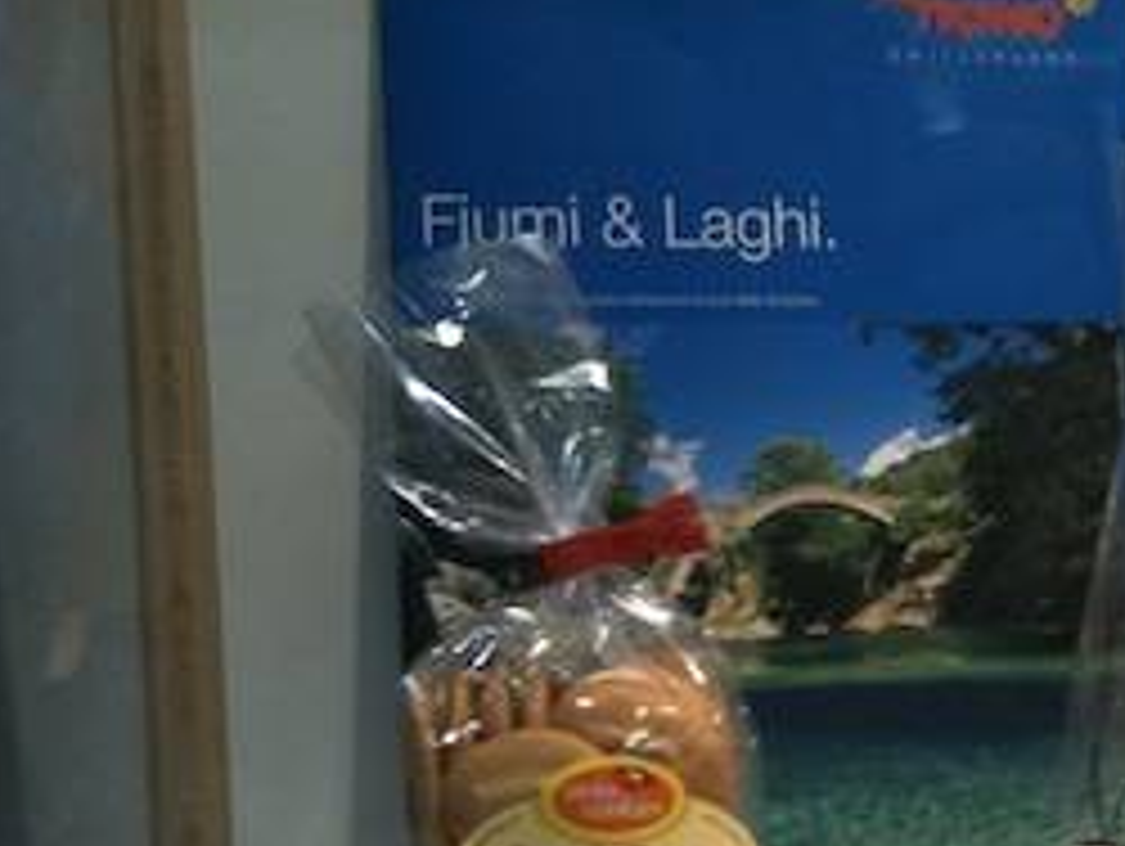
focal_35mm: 84
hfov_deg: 22.2
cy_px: 675
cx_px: 1170
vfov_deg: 17.5
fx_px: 2733
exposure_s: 1/30
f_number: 2.8
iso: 64
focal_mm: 3.85
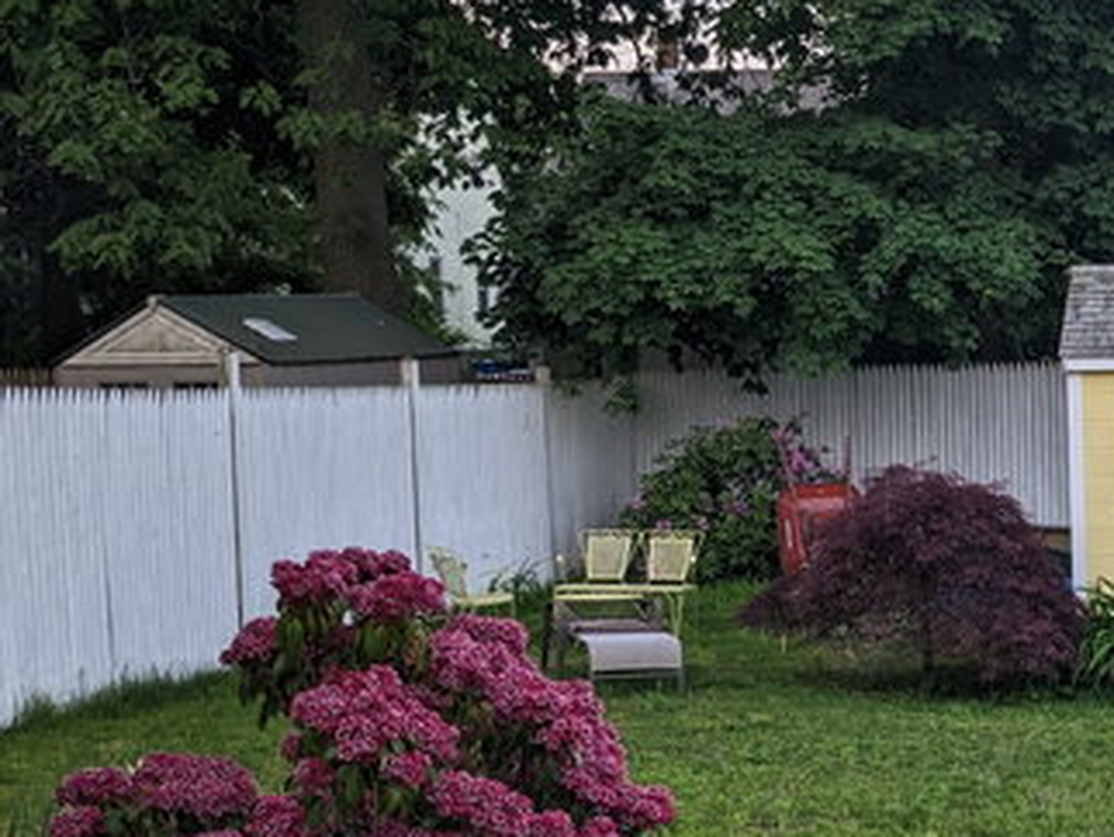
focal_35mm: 67
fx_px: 2158
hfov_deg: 26.7
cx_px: 1214
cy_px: 477
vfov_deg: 21.9
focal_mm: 4.38
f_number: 1.73
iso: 59
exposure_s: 1/320
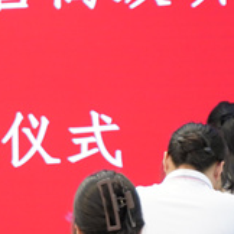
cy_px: 64
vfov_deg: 5.4
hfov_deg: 5.3
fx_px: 2493
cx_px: -218
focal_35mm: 326
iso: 1250
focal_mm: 62
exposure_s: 1/160
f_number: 2.8
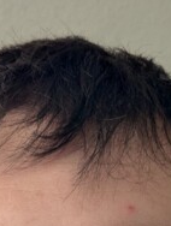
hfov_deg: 11.8
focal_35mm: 126
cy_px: 391
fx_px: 826
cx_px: 96
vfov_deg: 14.0
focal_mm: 6.81
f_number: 1.85
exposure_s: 1/33.3
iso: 32
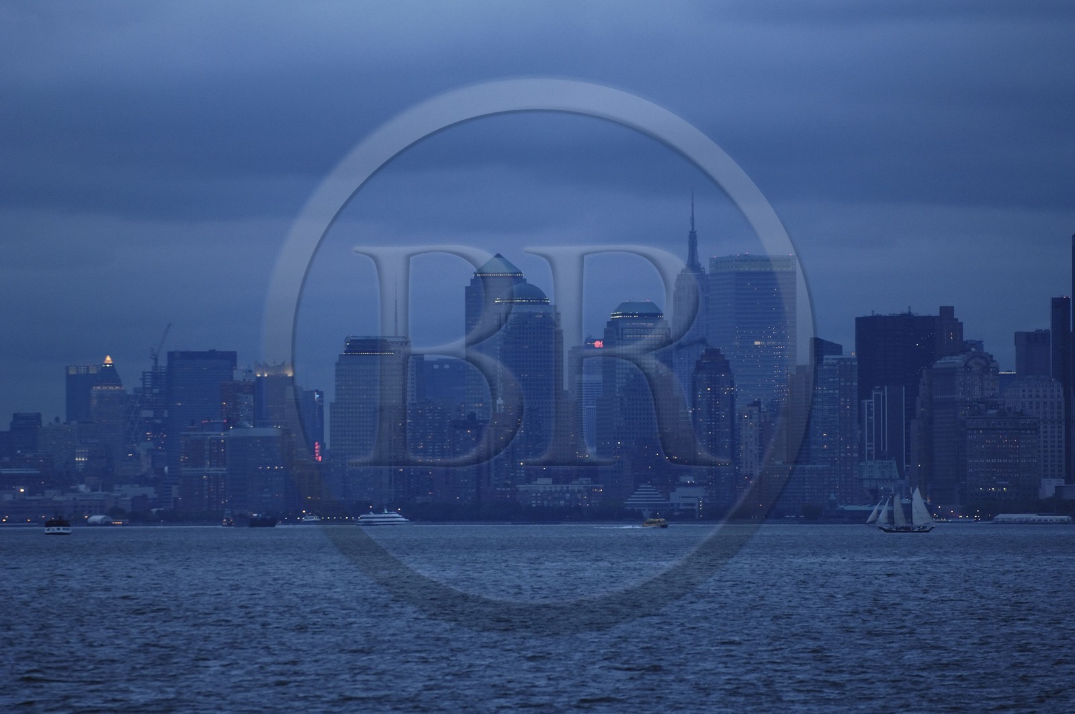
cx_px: 538
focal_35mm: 300
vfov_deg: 4.6
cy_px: 357
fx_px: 8946
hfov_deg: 6.9
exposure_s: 1/80
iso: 400
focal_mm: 200
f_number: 2.8
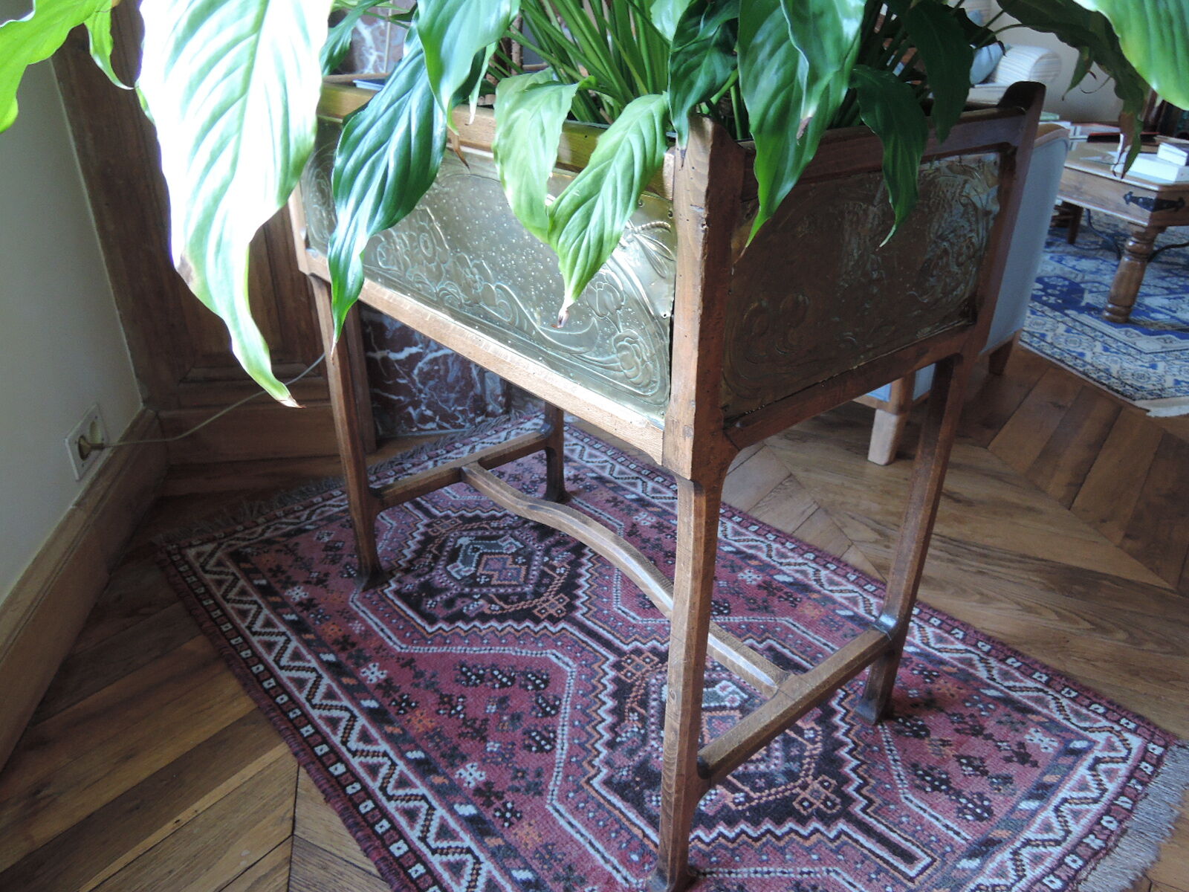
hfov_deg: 71.6
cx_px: 594
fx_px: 824
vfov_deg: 56.8
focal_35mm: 24
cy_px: 446
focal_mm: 5.1
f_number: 2.8
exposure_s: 1/13
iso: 400
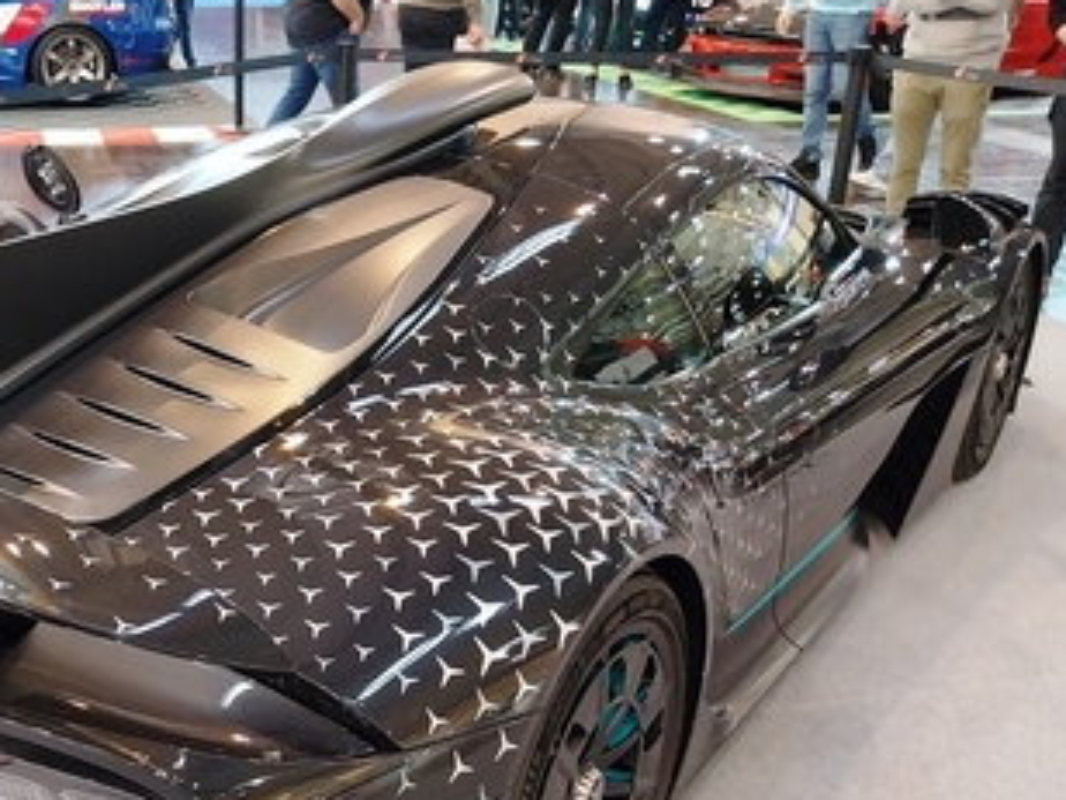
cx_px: 230
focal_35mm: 45
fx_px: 1386
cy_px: 533
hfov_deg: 40.5
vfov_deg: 31.9
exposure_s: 1/50
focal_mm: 4
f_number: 1.8
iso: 400
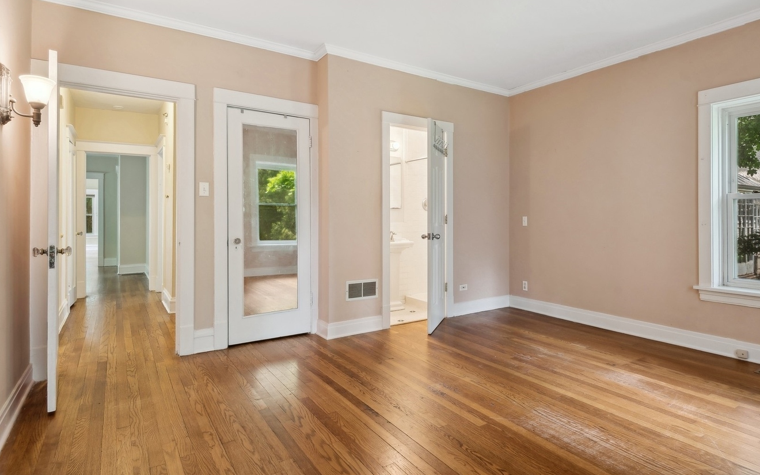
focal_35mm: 20
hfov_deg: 84.5
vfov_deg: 59.5
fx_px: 414
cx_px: 434
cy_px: 215
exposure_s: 1/8
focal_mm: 16
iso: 200
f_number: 9
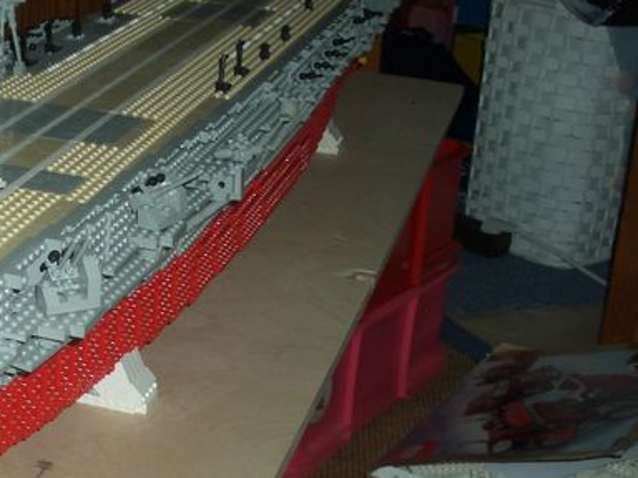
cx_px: 18
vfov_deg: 20.1
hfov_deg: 25.5
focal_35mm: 73
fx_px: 1345
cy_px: 332
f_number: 4.3
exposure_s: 1/60
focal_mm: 5.8
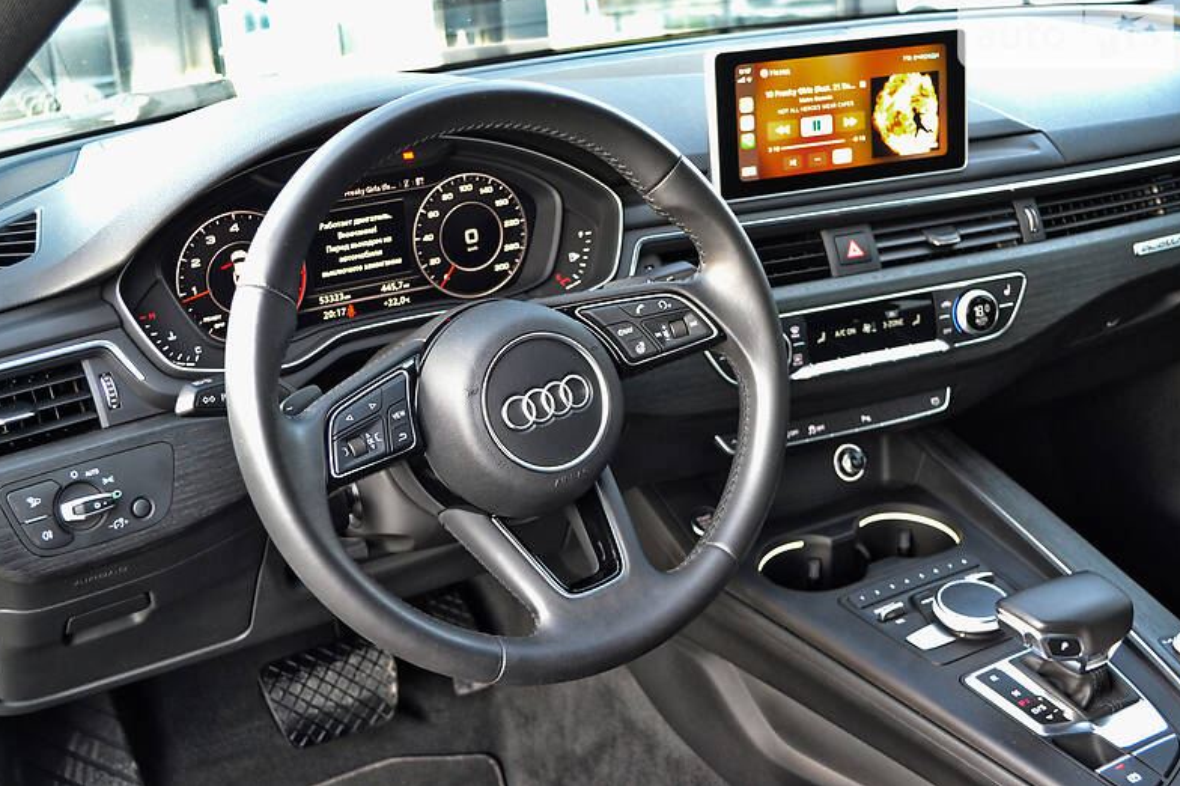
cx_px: 595
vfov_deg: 27.5
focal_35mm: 49
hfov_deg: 40.4
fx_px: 1605
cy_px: 388
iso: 1400
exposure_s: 1/15
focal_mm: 32
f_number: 4.8
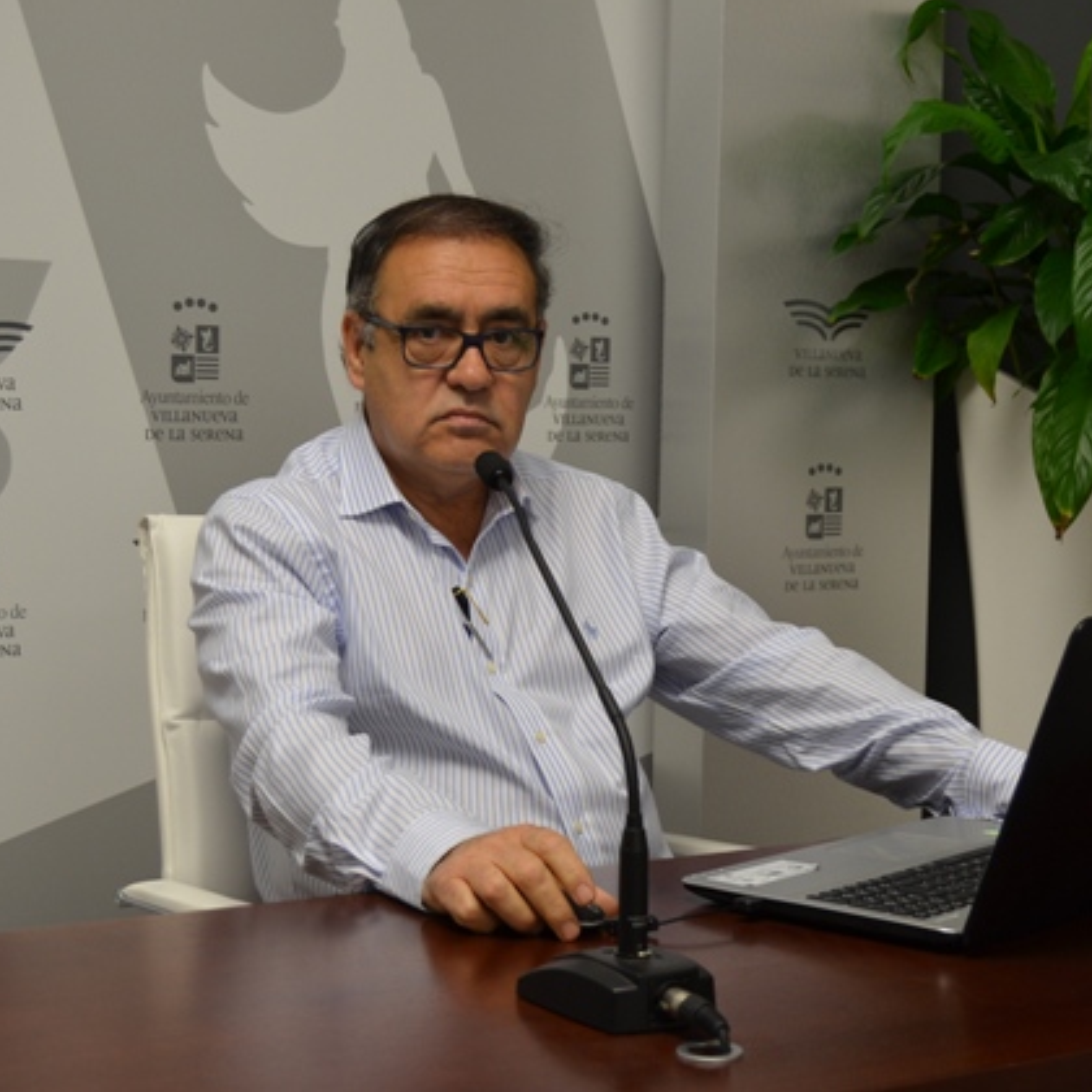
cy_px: 546
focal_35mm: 62
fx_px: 2213
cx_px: 614
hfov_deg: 27.7
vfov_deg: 27.7
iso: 450
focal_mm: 32
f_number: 4.5
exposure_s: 1/60
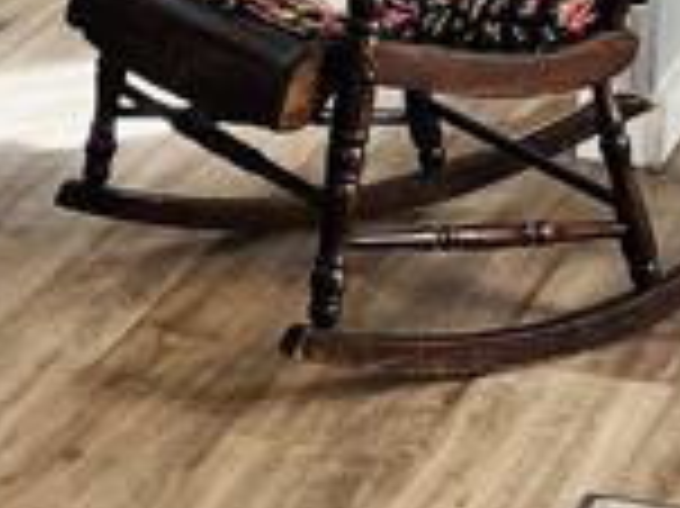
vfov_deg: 8.3
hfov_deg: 11.2
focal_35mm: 176
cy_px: -103
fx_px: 3455
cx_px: 90
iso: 125
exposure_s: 1/87
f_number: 1.5
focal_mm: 5.7
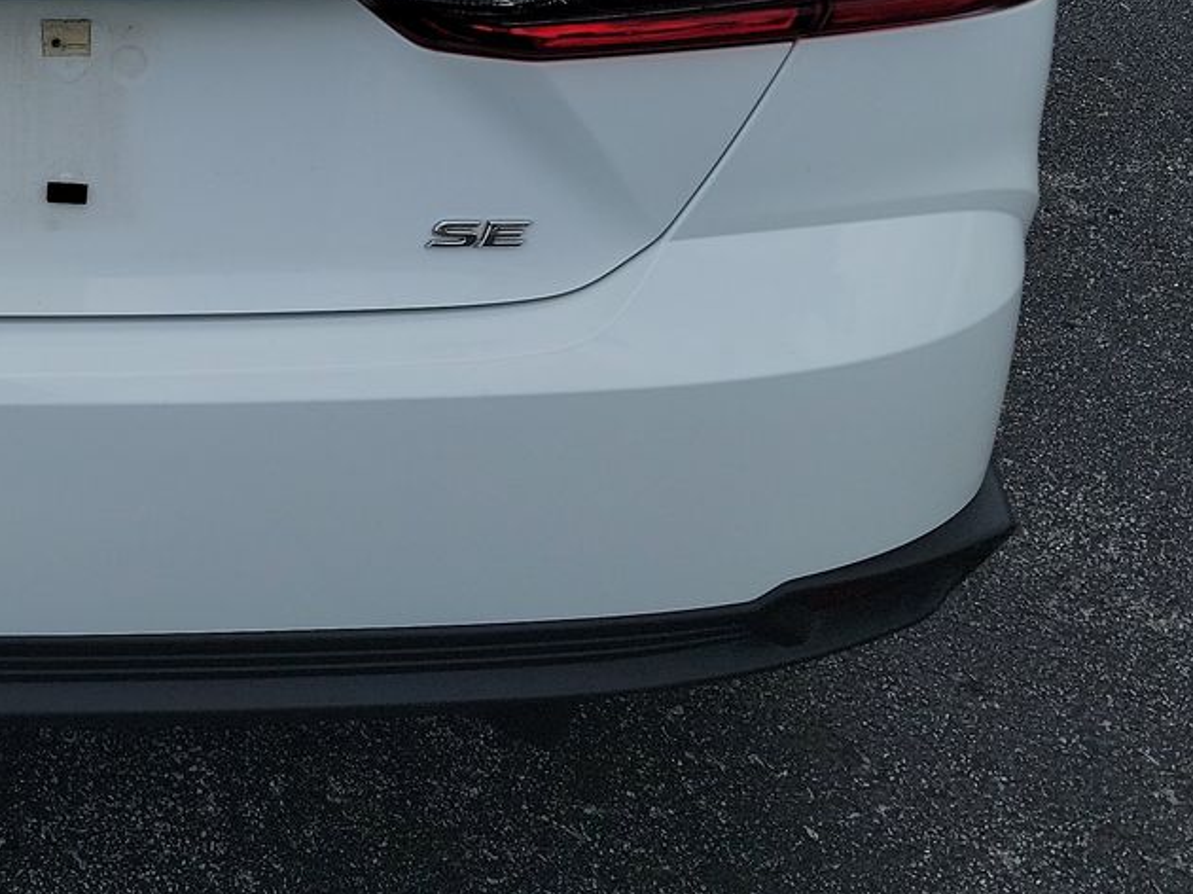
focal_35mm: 61
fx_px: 2101
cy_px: -206
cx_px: -68
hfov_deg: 29.1
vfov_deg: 22.0
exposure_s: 1/1562
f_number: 1.8
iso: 50
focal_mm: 6.7
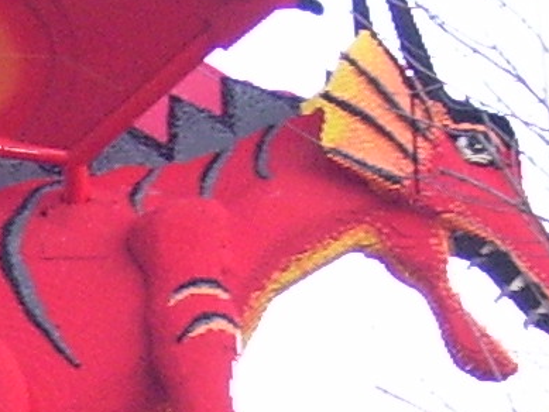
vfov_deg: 6.9
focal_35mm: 213
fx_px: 3379
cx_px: -138
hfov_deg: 9.2
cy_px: 578
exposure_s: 1/60
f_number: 2.7
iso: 200
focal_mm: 6
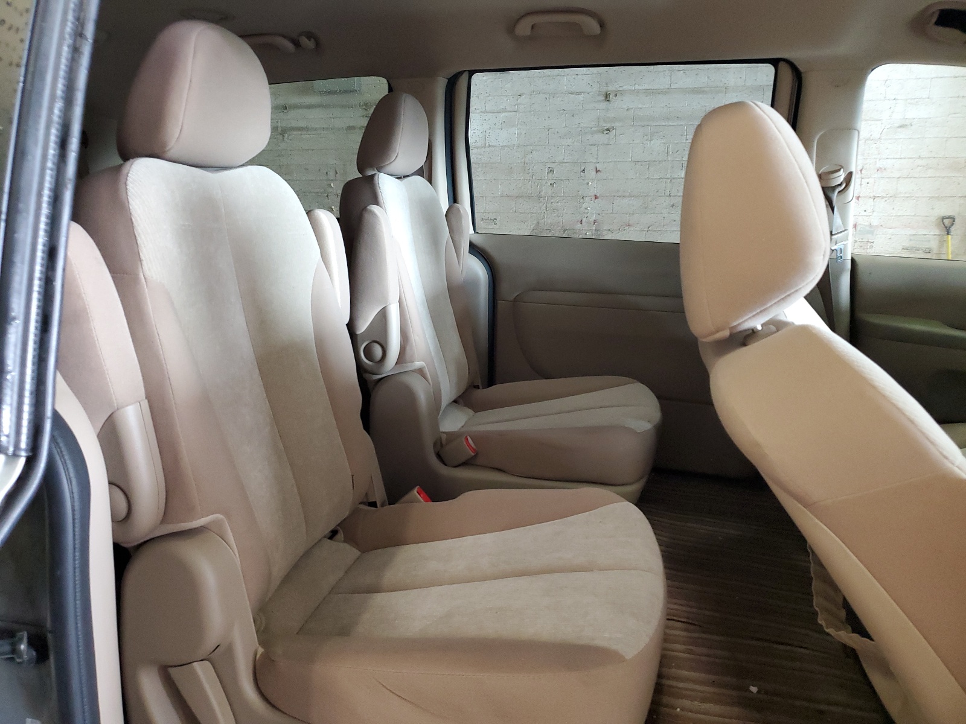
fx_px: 726
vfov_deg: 53.1
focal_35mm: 26
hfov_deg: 67.3
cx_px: 483
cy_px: 362
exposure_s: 1/24
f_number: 1.5
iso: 321
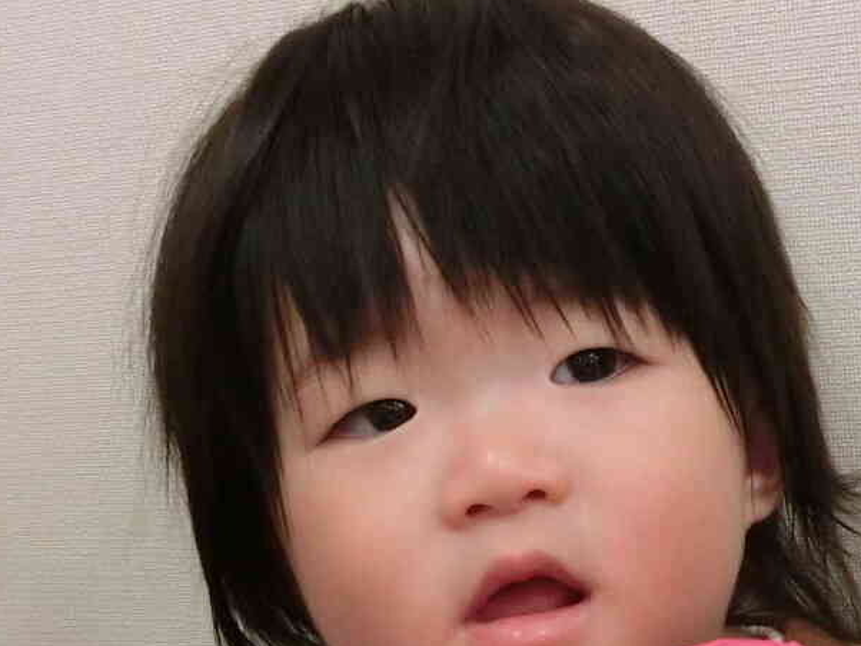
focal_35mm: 85
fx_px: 2115
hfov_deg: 22.7
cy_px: 858
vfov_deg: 16.4
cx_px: 694
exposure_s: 1/50
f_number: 3.5
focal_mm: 4.5
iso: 400
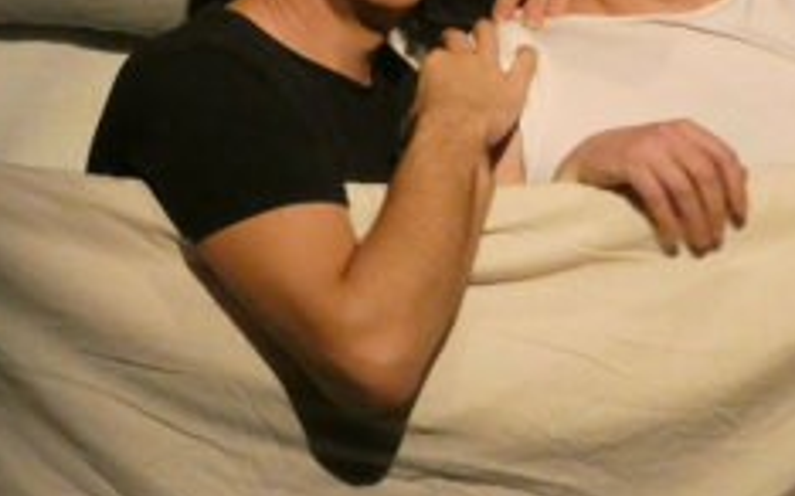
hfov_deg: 4.7
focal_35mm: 443
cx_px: 554
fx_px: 9594
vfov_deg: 3.0
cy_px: 58
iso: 1600
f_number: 5.5
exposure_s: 1/125
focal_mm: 38.9
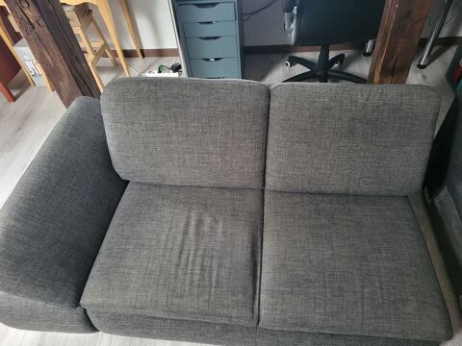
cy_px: 173
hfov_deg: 67.3
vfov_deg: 53.1
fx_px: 347
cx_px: 231
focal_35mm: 26
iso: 500
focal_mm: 5.4
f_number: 1.8
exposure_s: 1/25
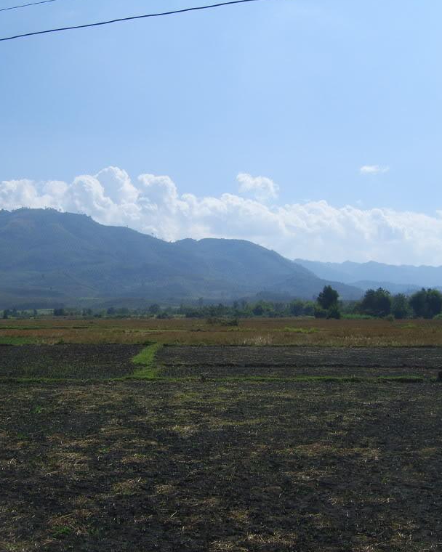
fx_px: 818
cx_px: 192
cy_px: 274
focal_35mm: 50
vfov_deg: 37.3
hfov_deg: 30.2
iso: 50
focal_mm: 7.8
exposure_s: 1/800
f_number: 6.4
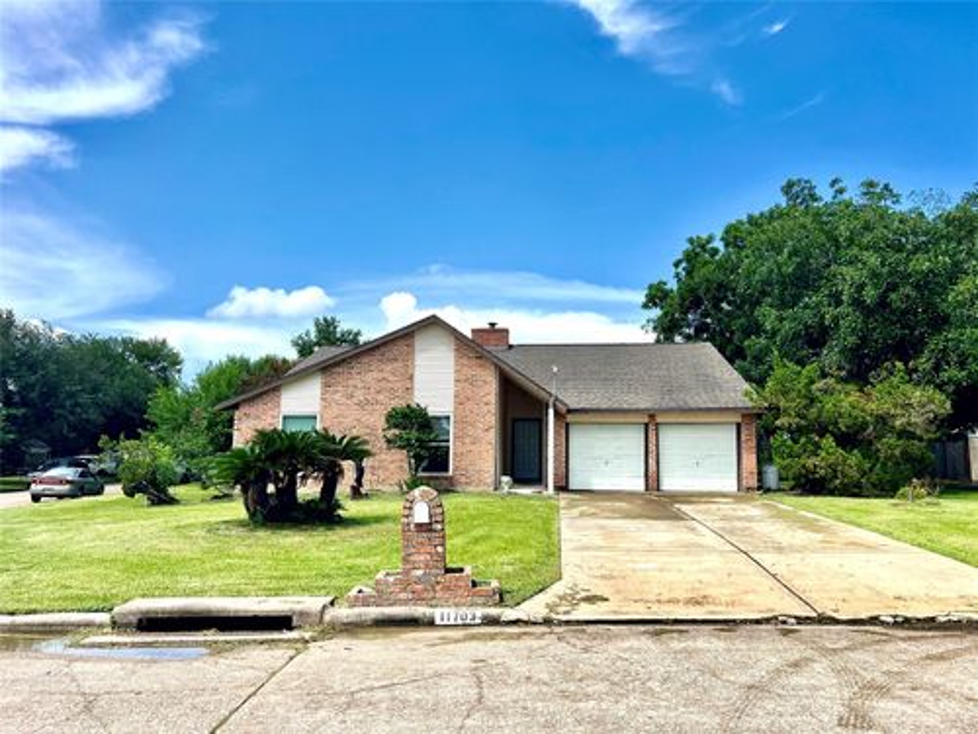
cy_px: 367
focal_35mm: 26
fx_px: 735
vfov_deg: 53.1
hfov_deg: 67.3
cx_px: 489
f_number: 1.5
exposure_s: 1/4115
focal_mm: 5.7
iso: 50
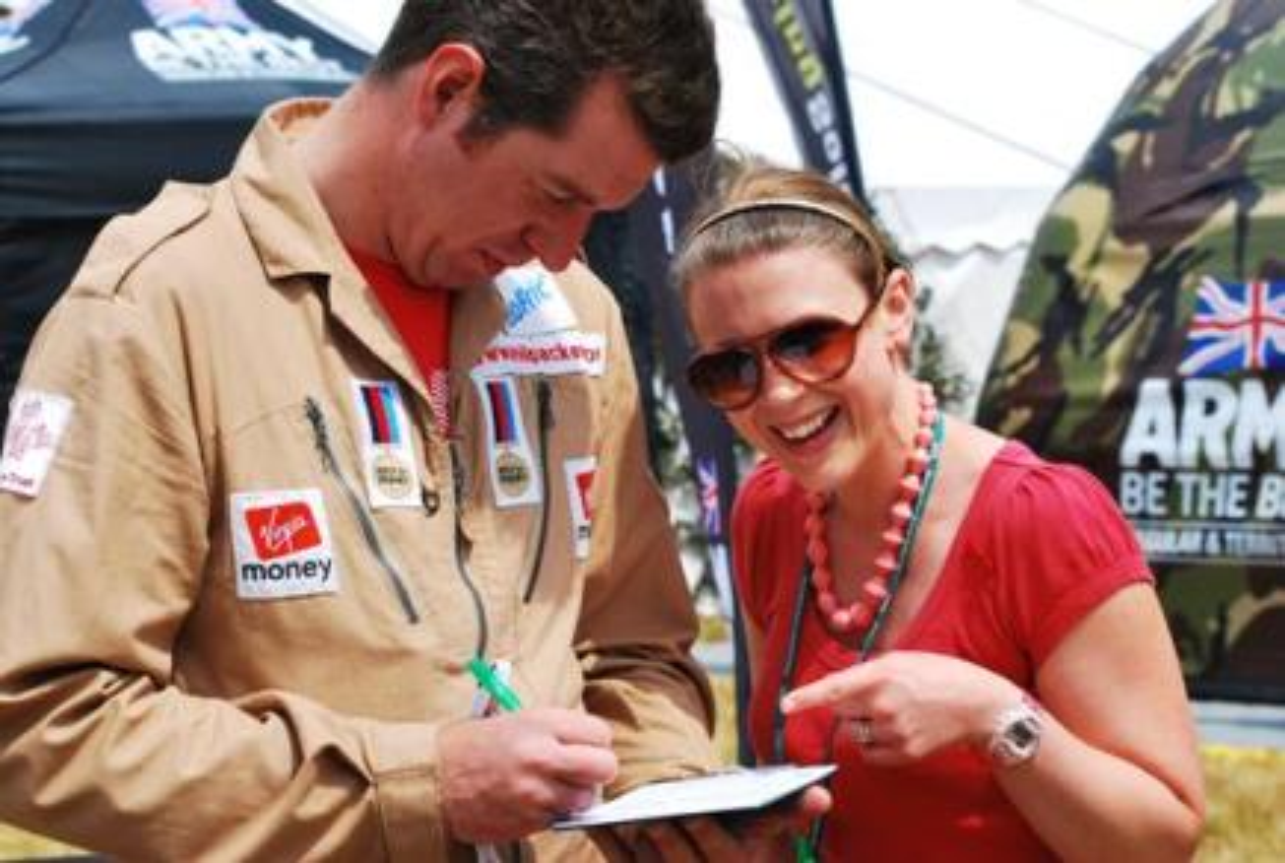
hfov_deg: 24.6
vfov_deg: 16.6
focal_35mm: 82
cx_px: 642
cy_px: 432
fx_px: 2951
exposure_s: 1/320
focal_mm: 55
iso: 100
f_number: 9
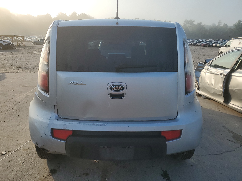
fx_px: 182
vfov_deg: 53.1
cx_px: 121
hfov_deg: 67.3
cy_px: 90
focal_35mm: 26
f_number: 1.5
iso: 50
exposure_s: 1/2500
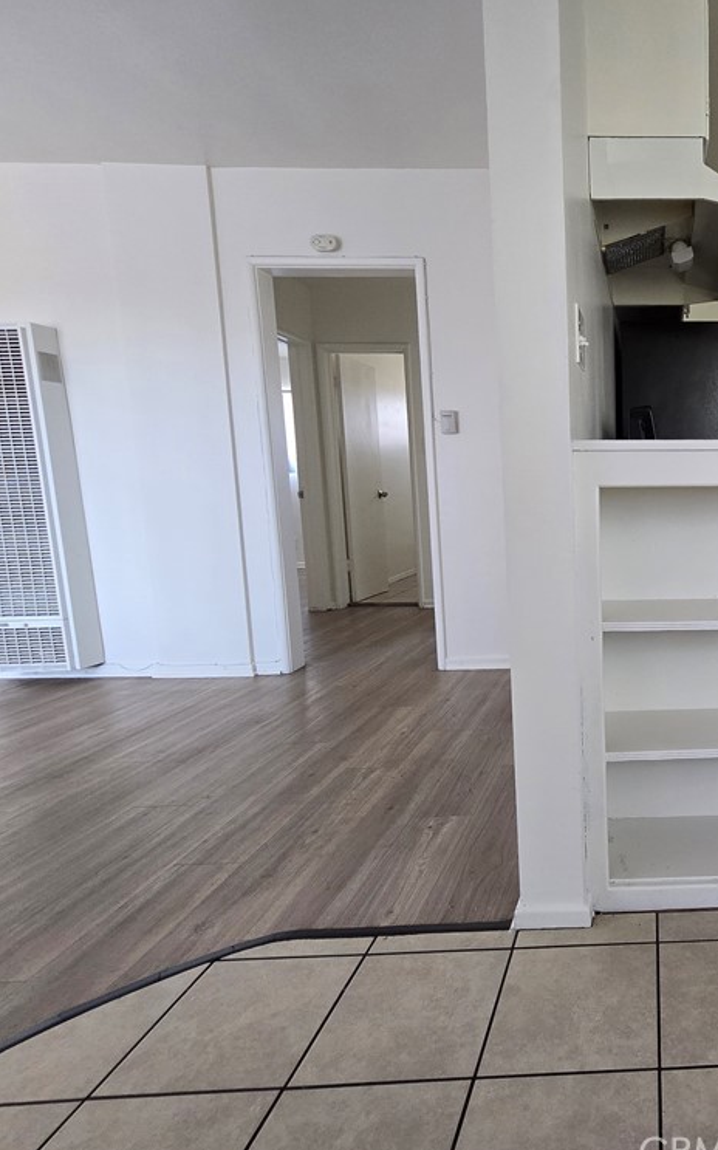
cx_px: 692
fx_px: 595
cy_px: 579
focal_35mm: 19
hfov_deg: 51.8
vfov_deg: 88.0
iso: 250
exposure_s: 1/100
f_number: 2.2
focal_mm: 2.2
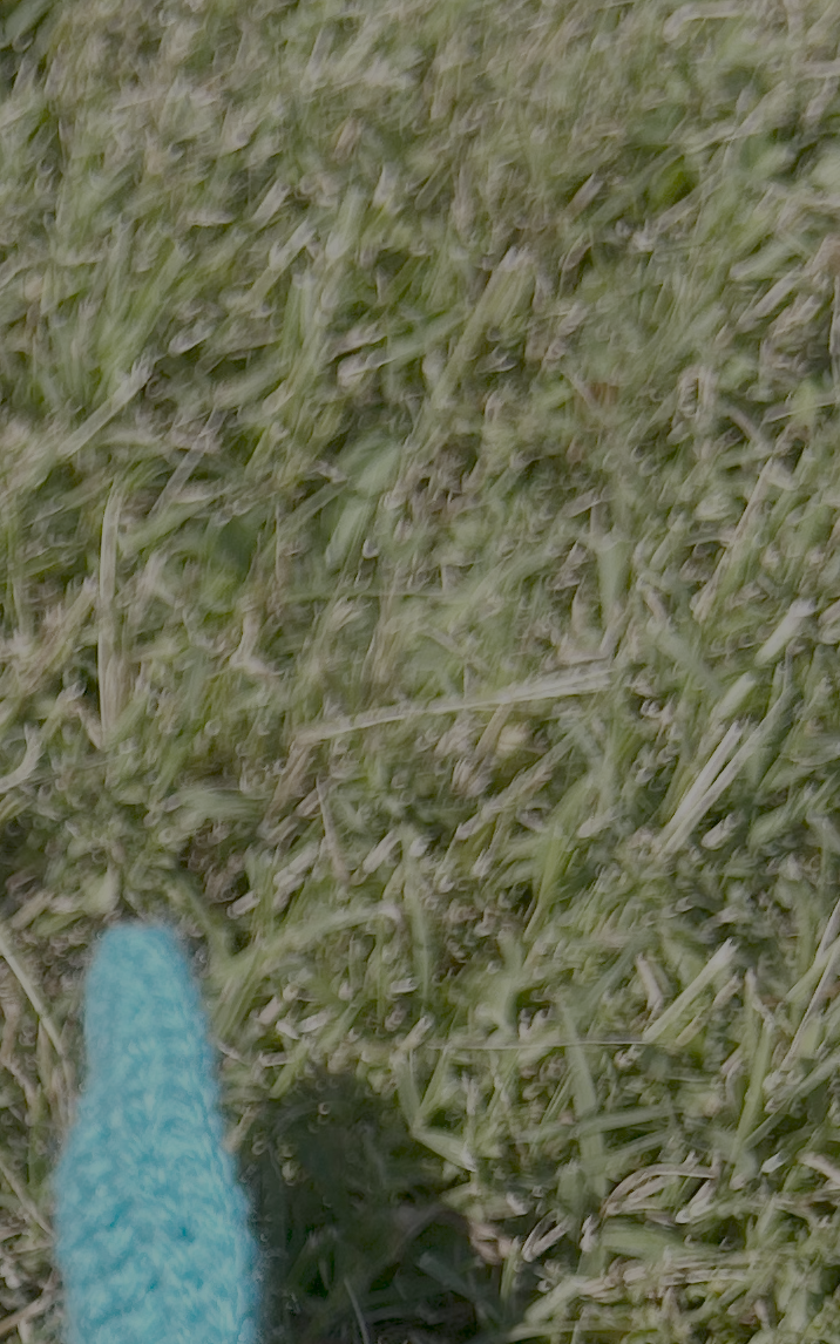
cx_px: -697
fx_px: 3554
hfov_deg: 12.3
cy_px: 1808
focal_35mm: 97
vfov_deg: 19.5
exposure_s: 1/3571
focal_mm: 5.7
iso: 50
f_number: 1.5
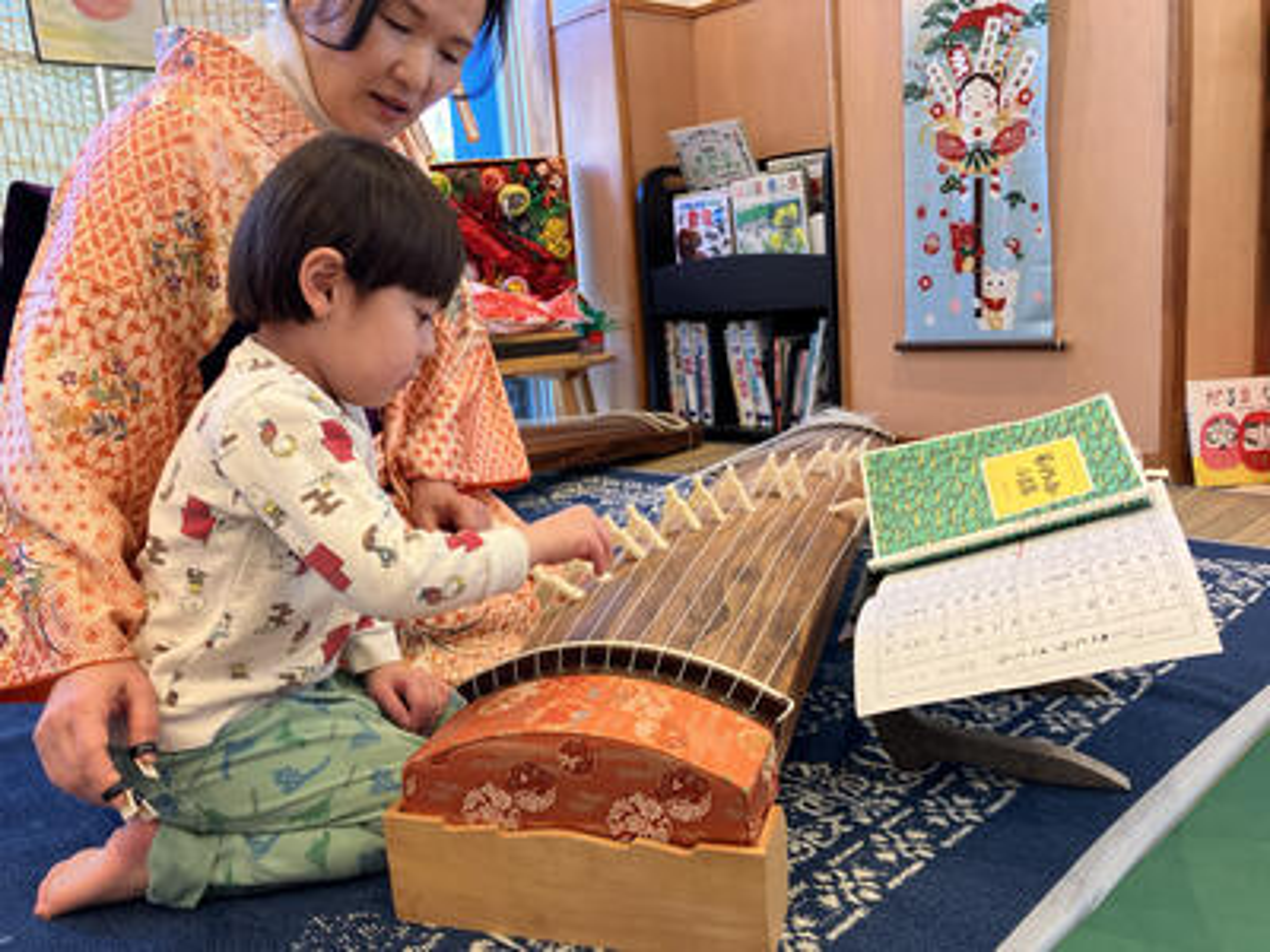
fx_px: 1027
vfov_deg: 49.7
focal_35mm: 28
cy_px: 476
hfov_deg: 63.4
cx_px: 635
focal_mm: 3.99
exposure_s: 1/50
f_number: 1.8
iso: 64
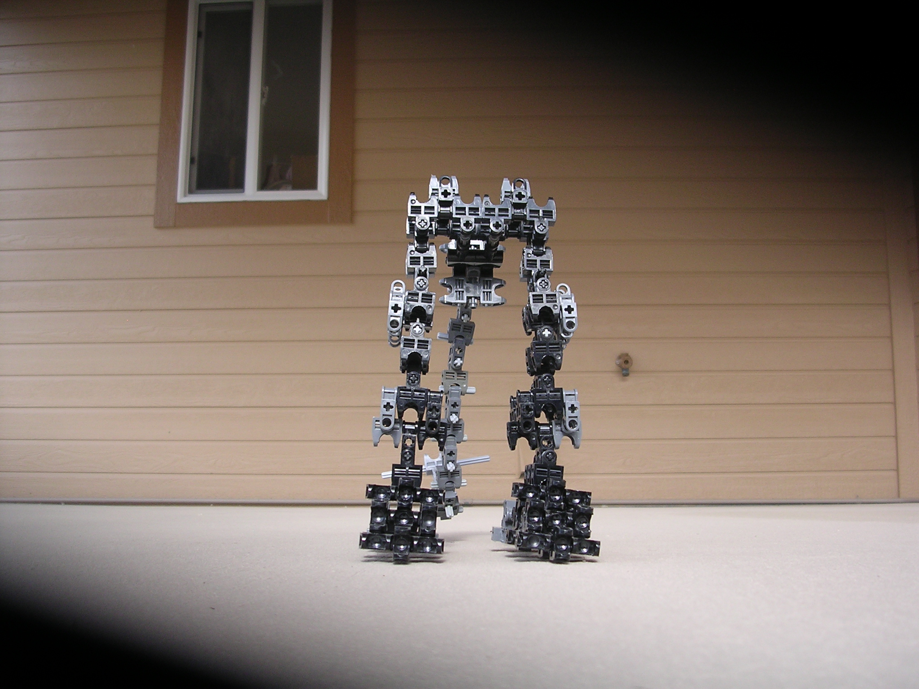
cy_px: 344
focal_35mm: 38
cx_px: 460
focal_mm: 5.8
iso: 100
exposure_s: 1/272
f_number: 2.8
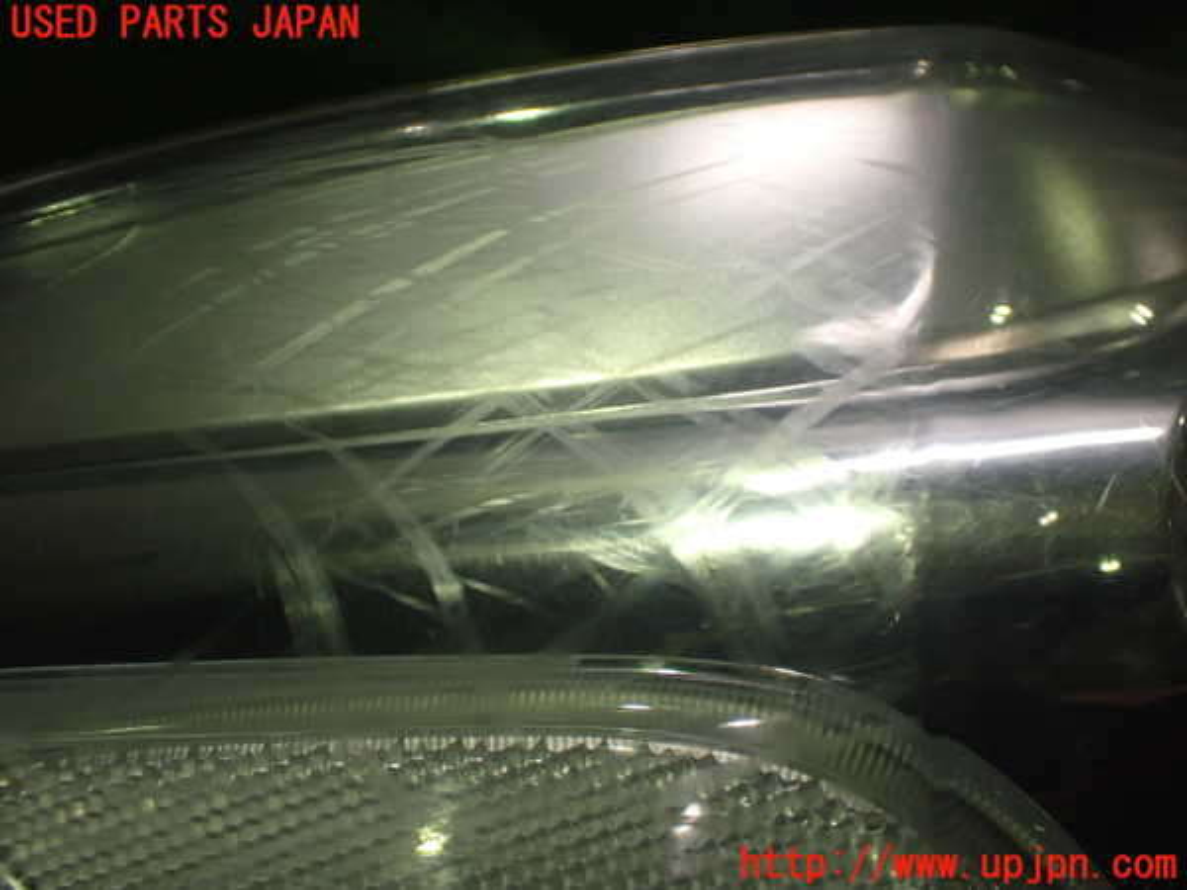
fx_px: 1234
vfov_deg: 39.7
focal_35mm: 36
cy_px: 445
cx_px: 594
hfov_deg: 51.4
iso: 500
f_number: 2.5
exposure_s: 1/160
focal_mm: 6.37
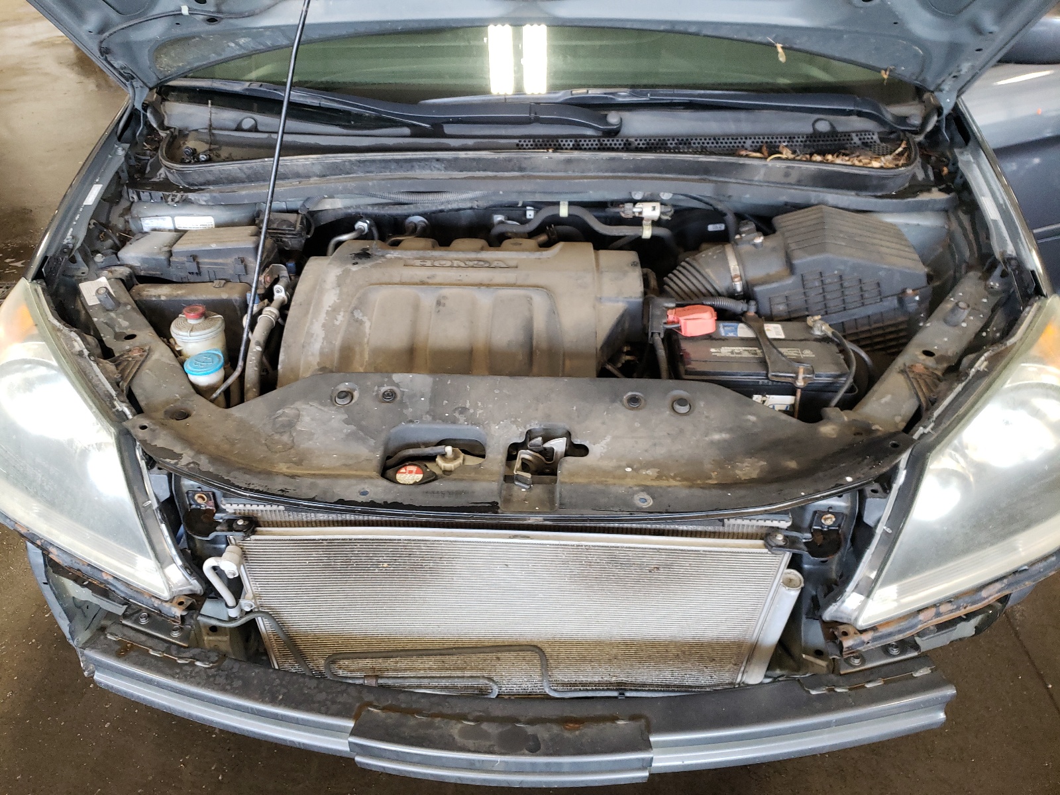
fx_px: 796
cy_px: 398
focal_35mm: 26
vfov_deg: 53.1
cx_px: 530
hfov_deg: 67.3
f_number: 1.5
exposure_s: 1/60.2
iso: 165
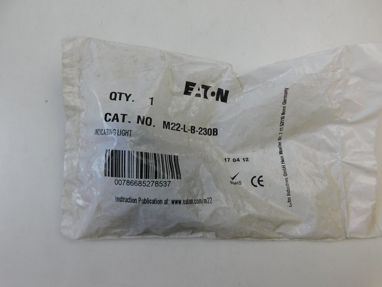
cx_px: 191
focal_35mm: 23
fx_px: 254
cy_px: 144
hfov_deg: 73.9
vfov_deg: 58.9
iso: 125
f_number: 3
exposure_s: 1/50
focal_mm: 4
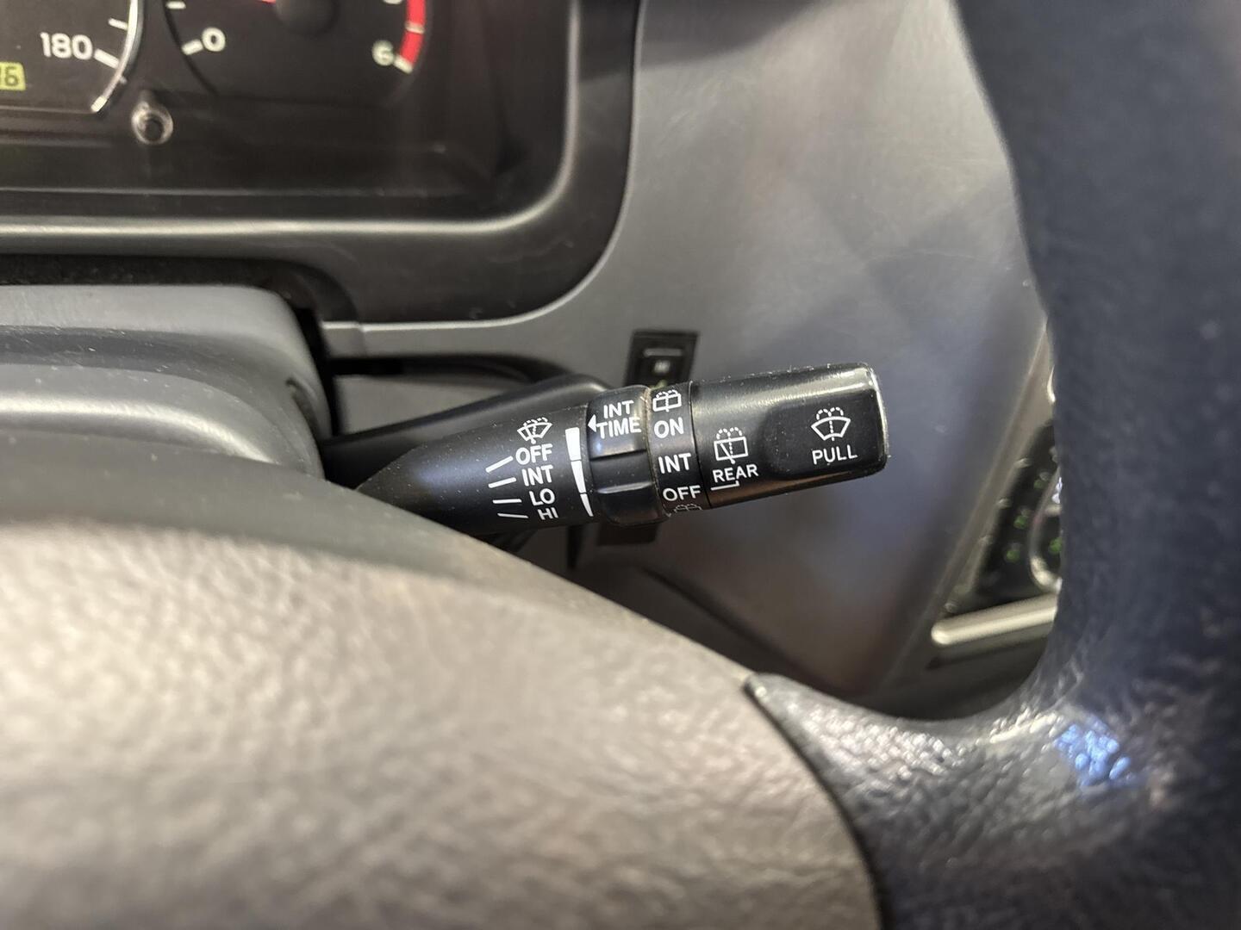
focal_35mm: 24
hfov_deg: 71.6
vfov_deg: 56.8
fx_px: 860
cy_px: 465
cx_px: 620
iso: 640
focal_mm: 6.76
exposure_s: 1/33
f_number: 1.78
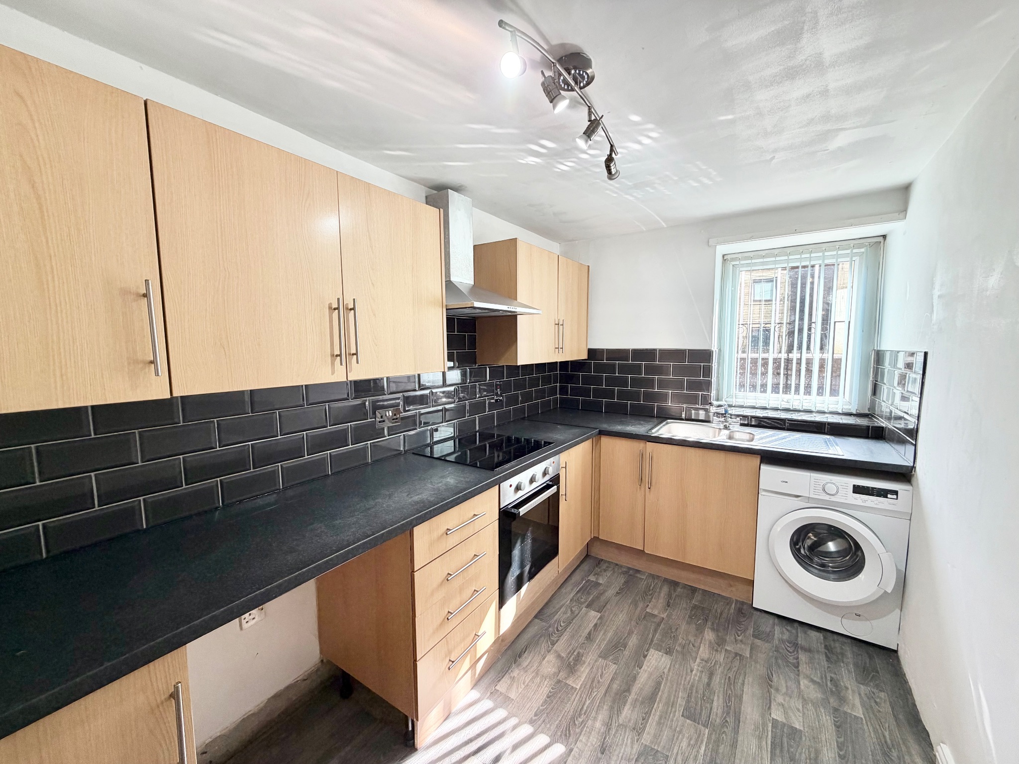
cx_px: 510
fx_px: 412
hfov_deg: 102.1
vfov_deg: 85.7
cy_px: 382
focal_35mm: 14
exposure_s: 1/121
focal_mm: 2.22
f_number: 2.2
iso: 100
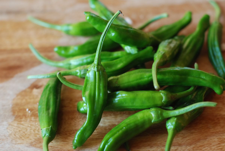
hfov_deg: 27.0
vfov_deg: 18.2
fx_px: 469
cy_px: 76
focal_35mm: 75
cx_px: 112
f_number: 2.8
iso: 800
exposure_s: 1/30
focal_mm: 50
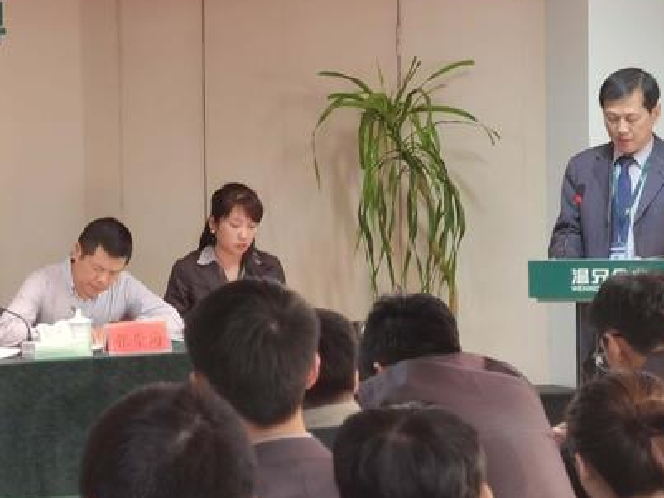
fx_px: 2648
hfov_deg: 14.2
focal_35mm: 138
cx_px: 131
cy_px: 215
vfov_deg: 10.8
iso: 250
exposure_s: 1/50
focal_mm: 6.71
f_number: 4
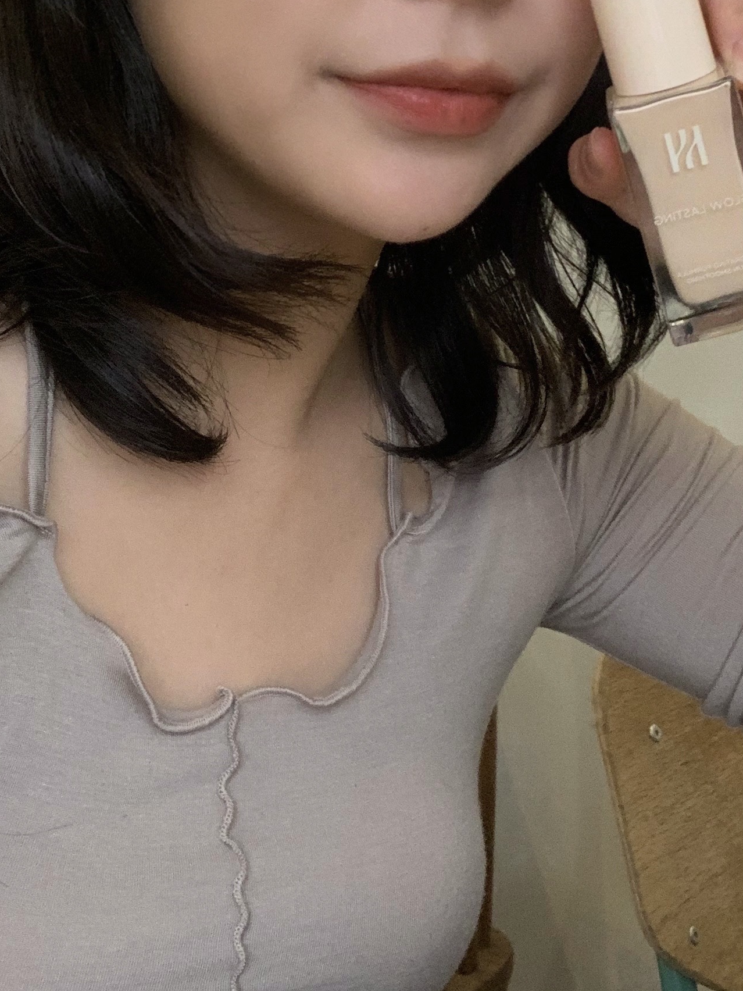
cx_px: 438
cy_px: 216
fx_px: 1660
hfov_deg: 25.2
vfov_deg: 32.4
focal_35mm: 58
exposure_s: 1/40
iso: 200
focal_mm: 2.87
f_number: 2.2
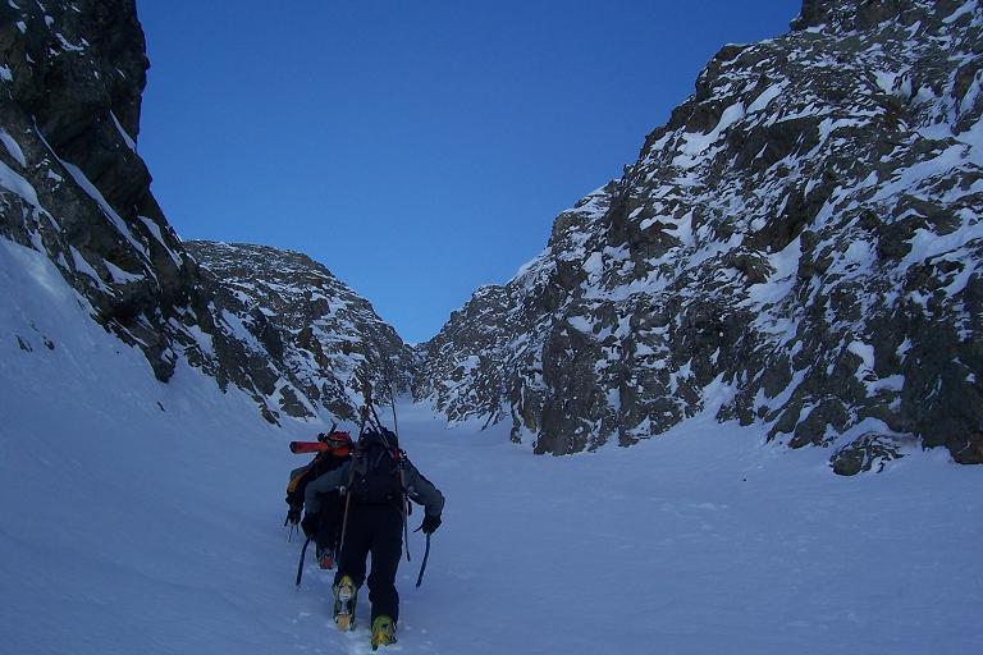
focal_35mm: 34
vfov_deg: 38.9
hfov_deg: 55.8
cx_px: 492
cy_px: 328
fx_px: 928
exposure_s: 1/750
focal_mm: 5.6
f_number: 5.6
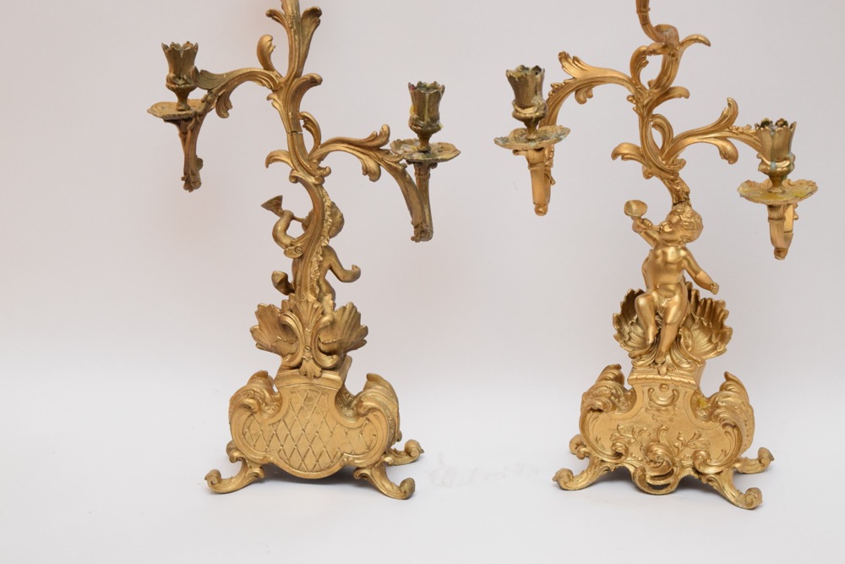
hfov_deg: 24.6
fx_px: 1937
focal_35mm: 82
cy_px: 282
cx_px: 422
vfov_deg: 16.6
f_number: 5.6
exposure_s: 1/60
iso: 2200
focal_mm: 55
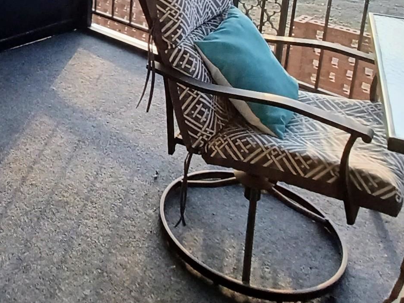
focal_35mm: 39
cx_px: -74
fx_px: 455
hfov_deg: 37.2
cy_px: -113
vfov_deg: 28.5
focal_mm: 1.42
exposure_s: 1/120
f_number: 2.2
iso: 100
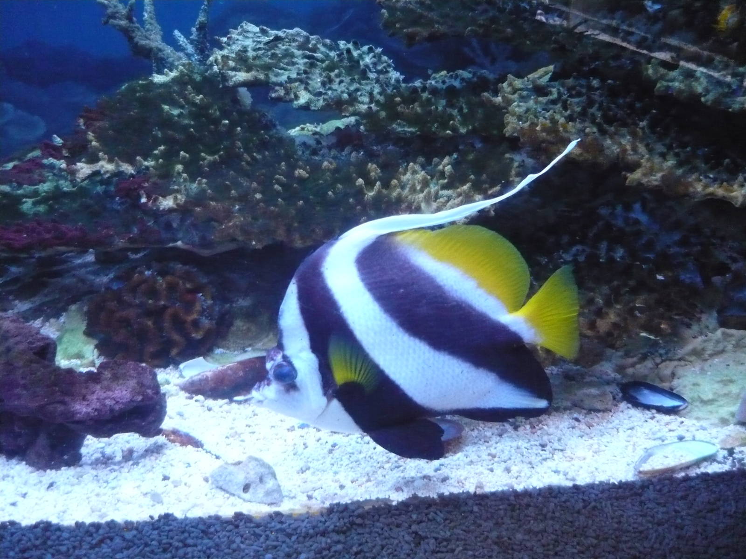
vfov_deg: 42.9
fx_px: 711
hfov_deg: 55.4
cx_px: 373
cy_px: 280
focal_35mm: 33
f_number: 2.8
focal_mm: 5.5
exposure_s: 1/25
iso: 800
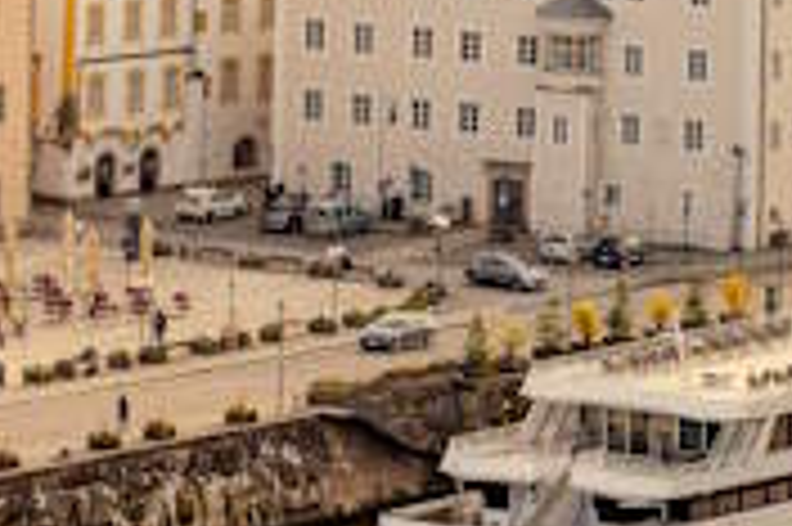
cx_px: -184
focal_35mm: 318
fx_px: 6989
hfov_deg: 6.4
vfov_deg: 4.3
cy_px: -241
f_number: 7.1
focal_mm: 70
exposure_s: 1/160
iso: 100
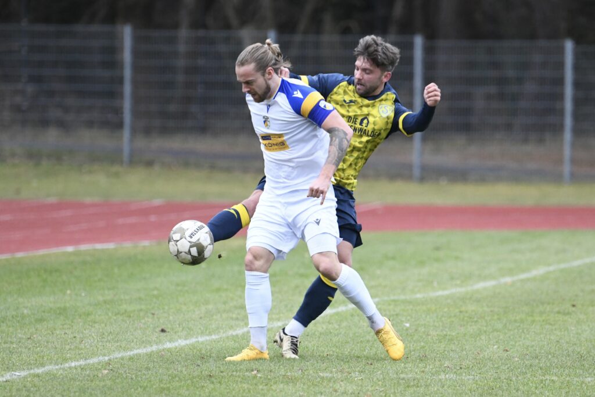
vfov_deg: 3.4
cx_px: 298
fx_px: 6612
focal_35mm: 400
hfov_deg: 5.2
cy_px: 198
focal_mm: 400
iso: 3600
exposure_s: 1/1600
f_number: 5.6
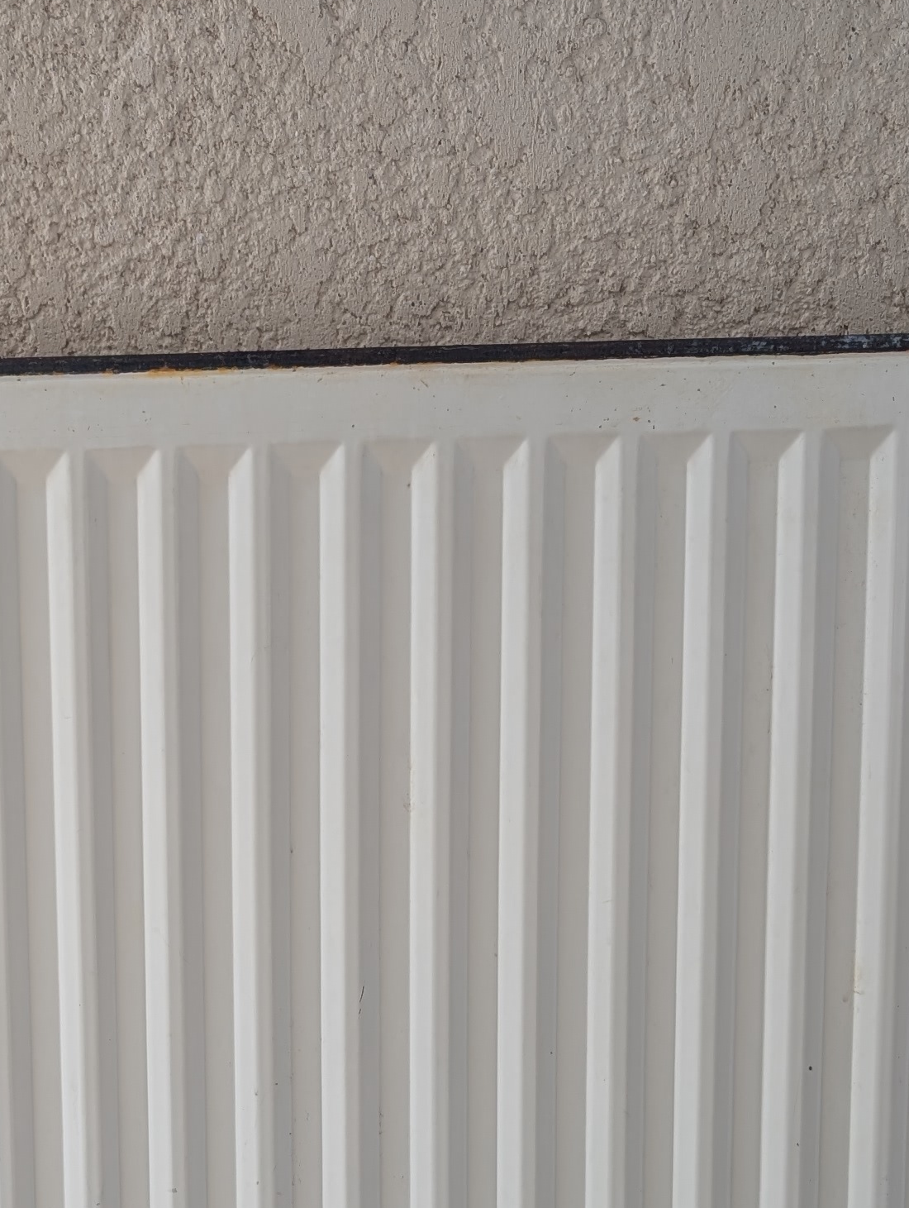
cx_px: 46
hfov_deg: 21.4
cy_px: 973
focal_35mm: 67
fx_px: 2340
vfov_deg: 28.3
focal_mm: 6.9
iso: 27
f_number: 1.68
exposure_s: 1/125
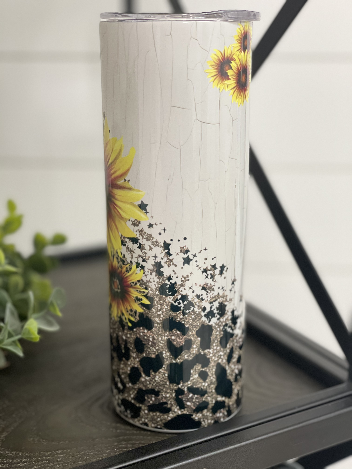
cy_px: 234
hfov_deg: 28.0
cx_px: 176
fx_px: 705
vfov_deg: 36.8
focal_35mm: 52
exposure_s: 1/60
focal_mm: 6
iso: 160
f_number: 2
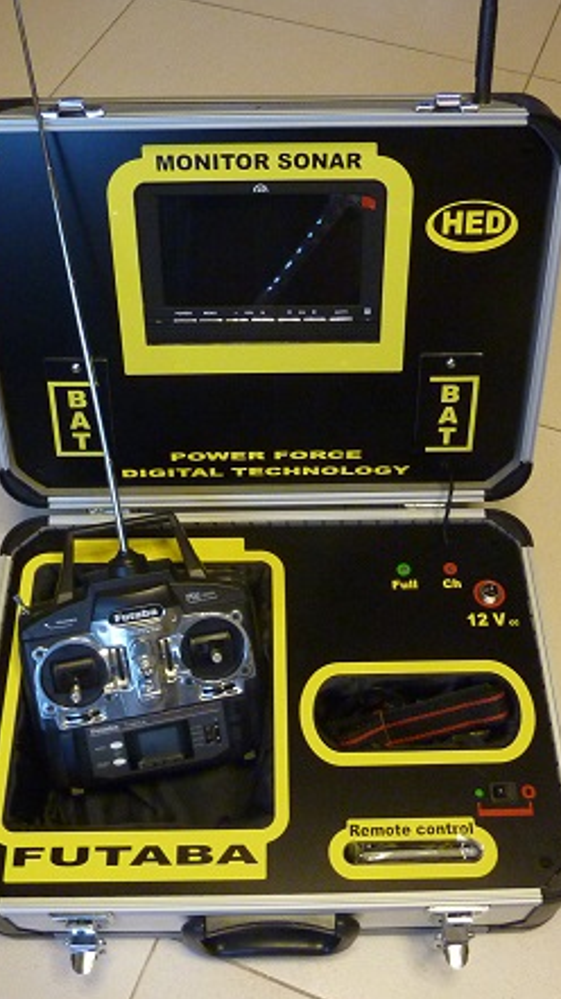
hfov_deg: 31.9
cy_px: 502
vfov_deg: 54.0
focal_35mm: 37
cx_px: 290
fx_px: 980
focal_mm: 4.1
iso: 400
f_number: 3.3
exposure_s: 1/10
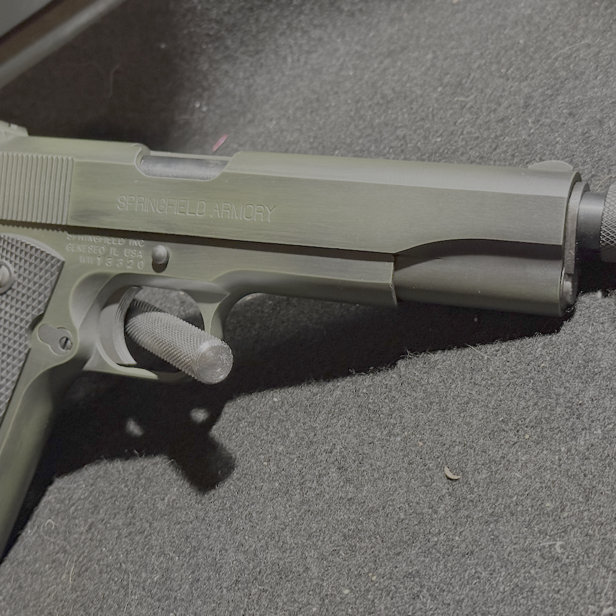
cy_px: 309
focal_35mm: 57
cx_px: 247
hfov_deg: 30.0
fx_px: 1148
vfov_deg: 30.0
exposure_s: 1/24
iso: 640
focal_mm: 6.76
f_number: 1.78
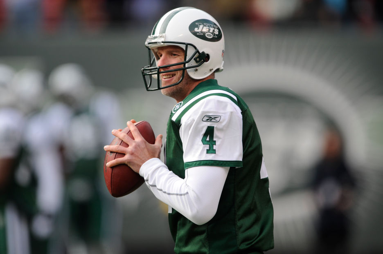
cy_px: 132
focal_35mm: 602
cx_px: 187
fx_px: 6398
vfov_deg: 2.3
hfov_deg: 3.4
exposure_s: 1/1600
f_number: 4
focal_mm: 550
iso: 640
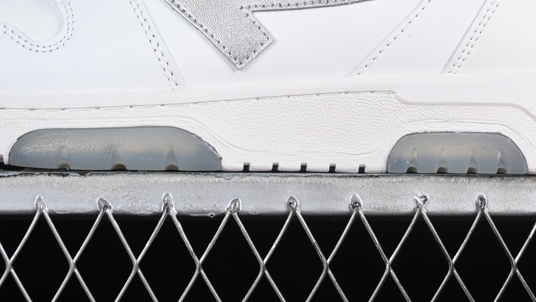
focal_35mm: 157
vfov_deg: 7.7
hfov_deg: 13.7
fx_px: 2232
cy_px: -42
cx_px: 228
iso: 160
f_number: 8
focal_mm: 50
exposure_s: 1/125
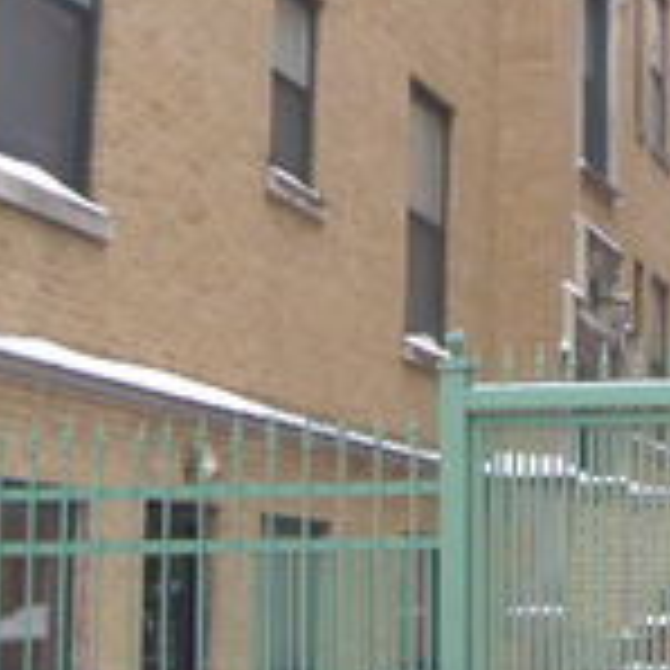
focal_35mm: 96
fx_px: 2102
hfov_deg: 17.1
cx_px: 848
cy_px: 333
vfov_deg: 18.1
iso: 80
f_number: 3.5
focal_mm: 6.7
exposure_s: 1/60
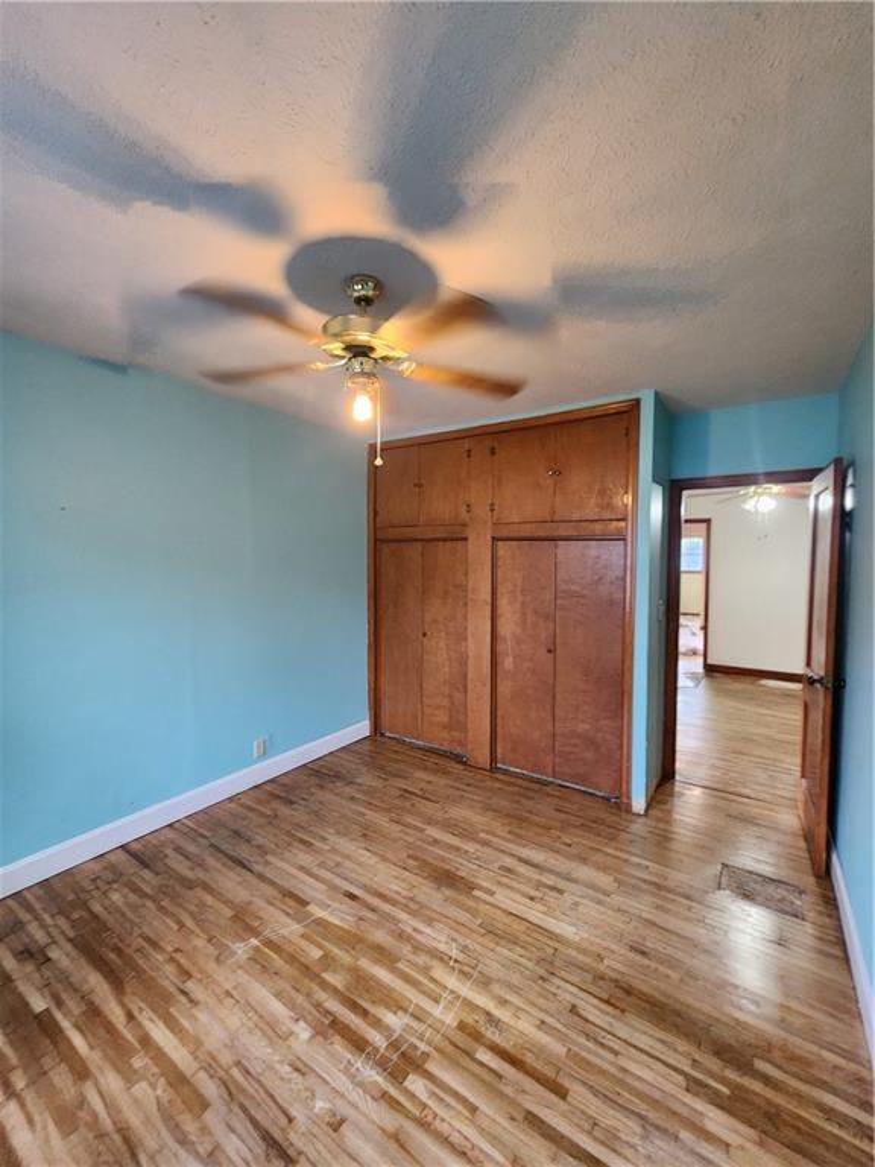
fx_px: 438
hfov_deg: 89.9
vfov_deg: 106.2
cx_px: 438
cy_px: 584
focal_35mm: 13
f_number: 2.2
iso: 500
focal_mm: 2.2
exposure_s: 1/30
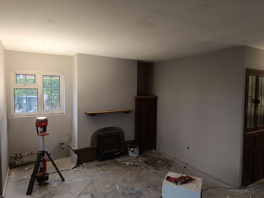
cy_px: 99
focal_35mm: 24
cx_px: 132
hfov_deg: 71.6
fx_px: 183
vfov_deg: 56.8
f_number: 1.65
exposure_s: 1/100
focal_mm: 6.14
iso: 1081
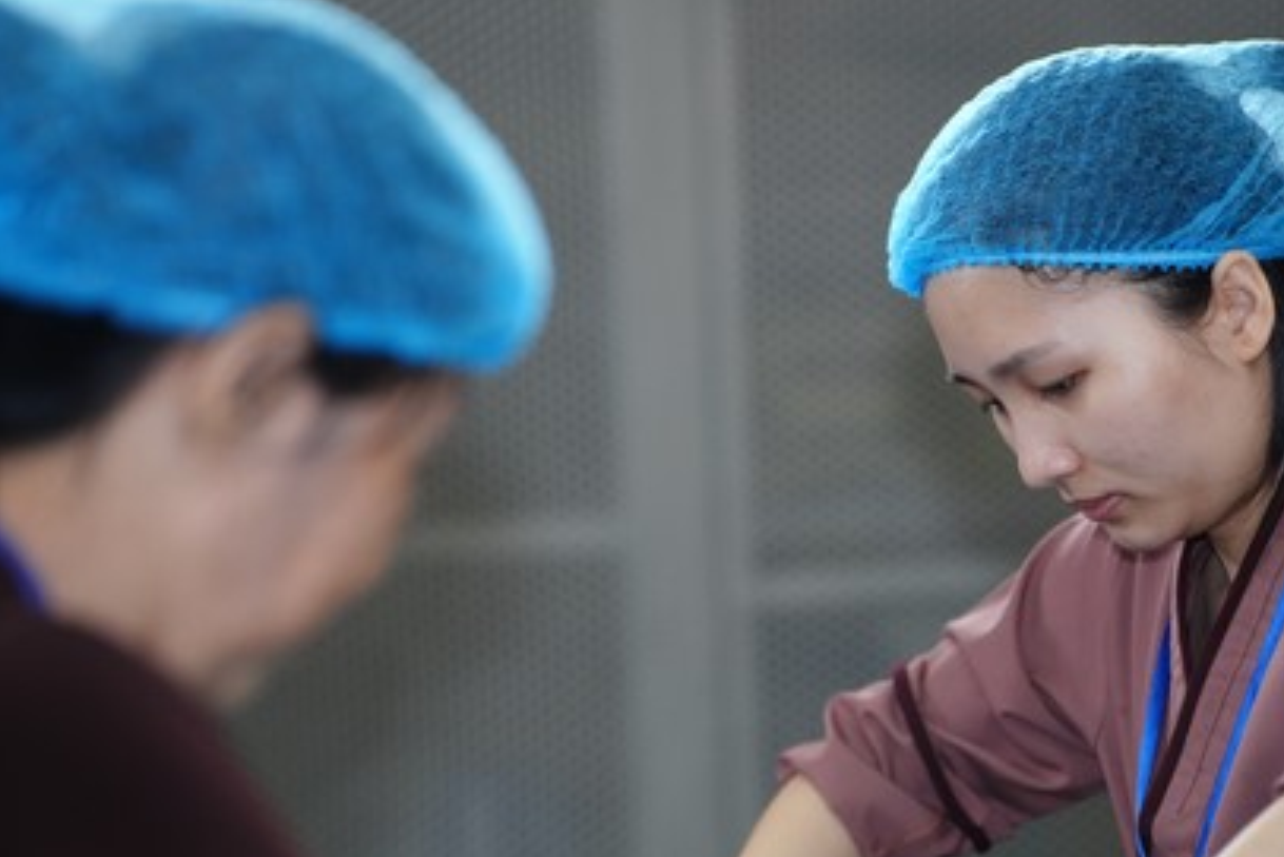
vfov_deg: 5.7
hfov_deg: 8.6
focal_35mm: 240
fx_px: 8563
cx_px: 769
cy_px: 647
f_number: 2.8
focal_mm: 150
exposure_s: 1/250
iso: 2000
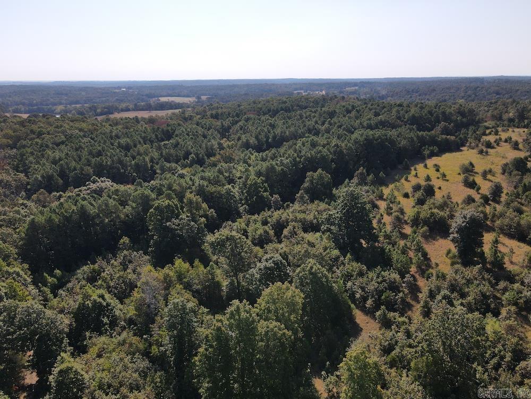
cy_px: 200
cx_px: 266
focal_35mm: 24
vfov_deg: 56.8
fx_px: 368
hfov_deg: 71.6
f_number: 2.8
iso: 100
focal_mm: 4.5
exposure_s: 1/50
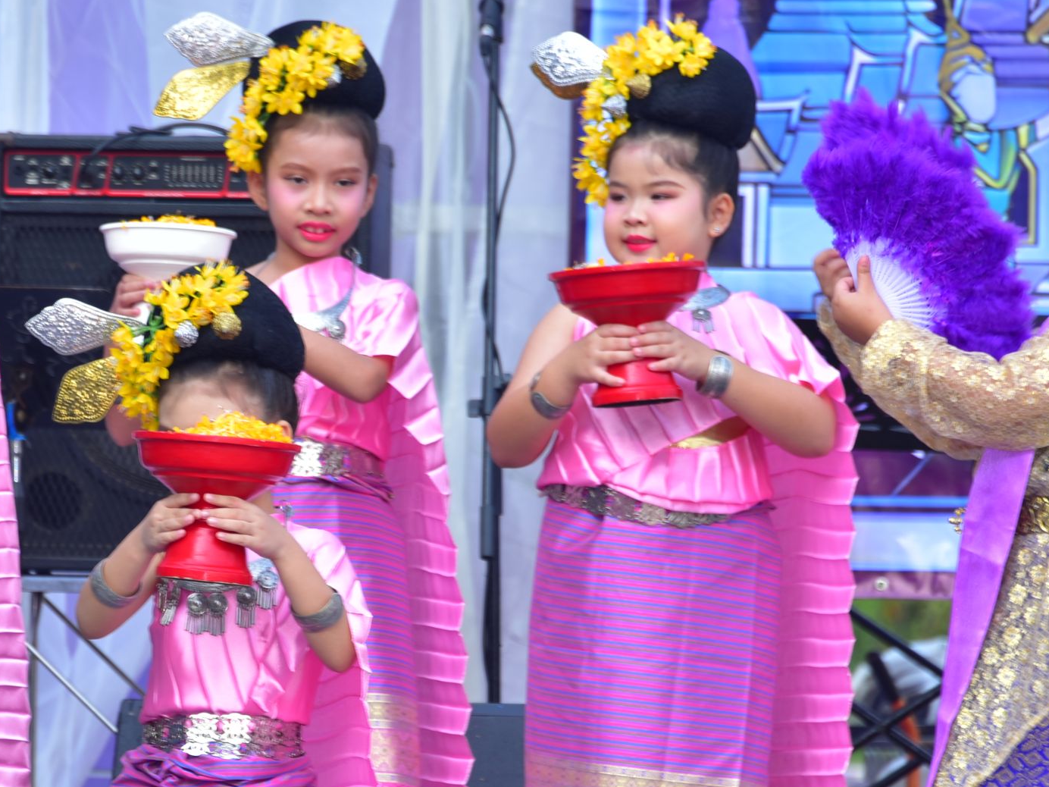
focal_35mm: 365
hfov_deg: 5.4
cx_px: 248
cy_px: 508
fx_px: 11061
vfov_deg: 4.1
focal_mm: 210
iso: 160
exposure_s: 1/125
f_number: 6.3
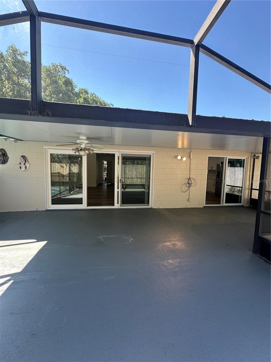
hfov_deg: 85.7
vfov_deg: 102.1
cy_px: 181
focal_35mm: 14
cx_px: 136
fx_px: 146
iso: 40
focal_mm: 2.22
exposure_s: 1/113
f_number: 2.2
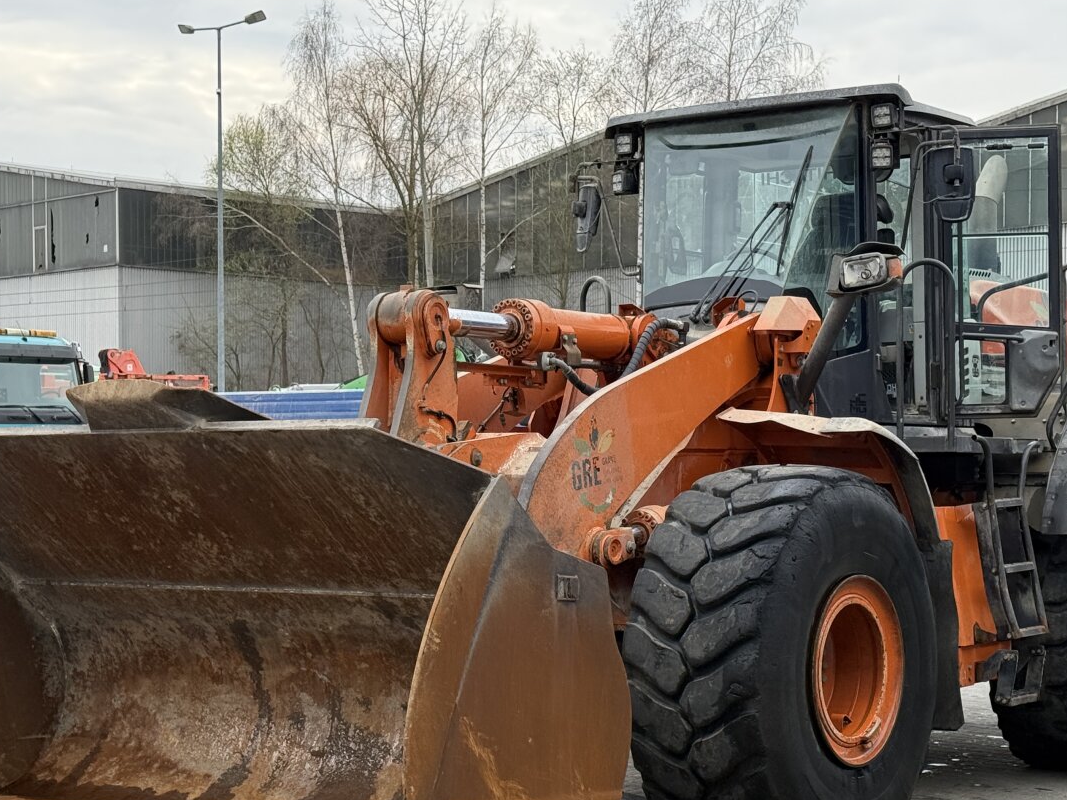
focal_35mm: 72
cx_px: 514
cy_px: 481
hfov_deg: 27.0
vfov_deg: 20.4
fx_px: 2219
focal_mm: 6.76
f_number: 1.78
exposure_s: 1/1678
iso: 100
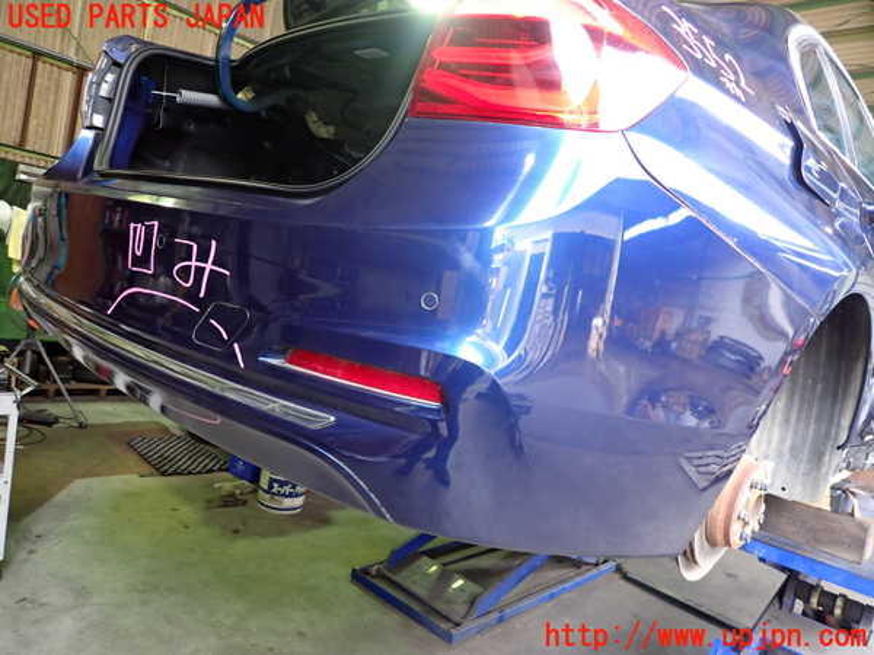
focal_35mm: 25
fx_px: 631
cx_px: 437
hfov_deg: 69.4
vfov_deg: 54.9
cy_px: 328
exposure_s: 1/30
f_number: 2
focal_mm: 4.5
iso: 250
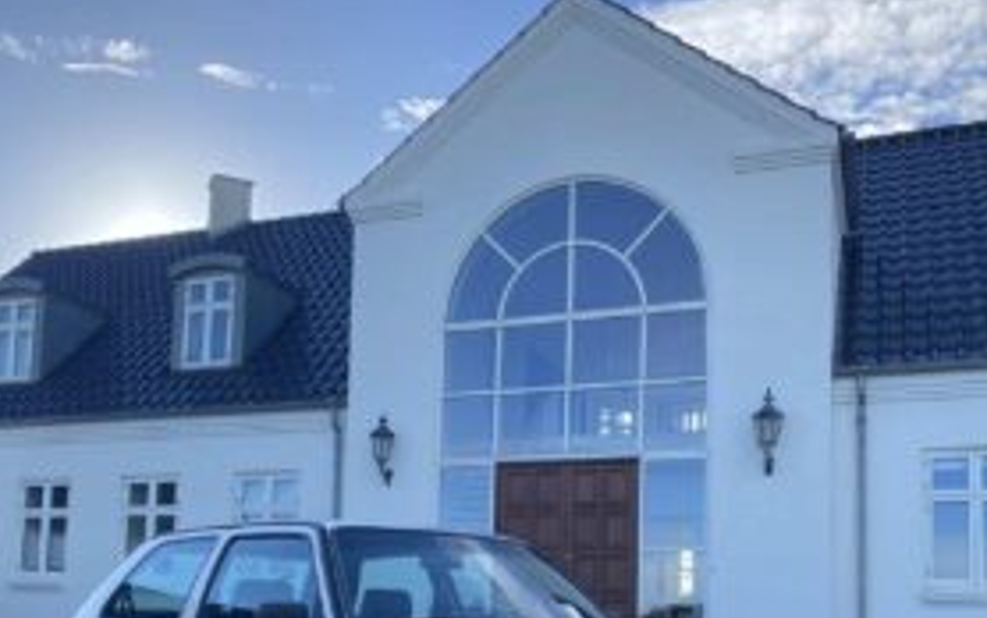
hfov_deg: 52.7
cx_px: 494
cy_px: 527
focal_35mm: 37
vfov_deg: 33.1
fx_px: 996
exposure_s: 1/1543
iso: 32
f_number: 1.8
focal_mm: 4.25
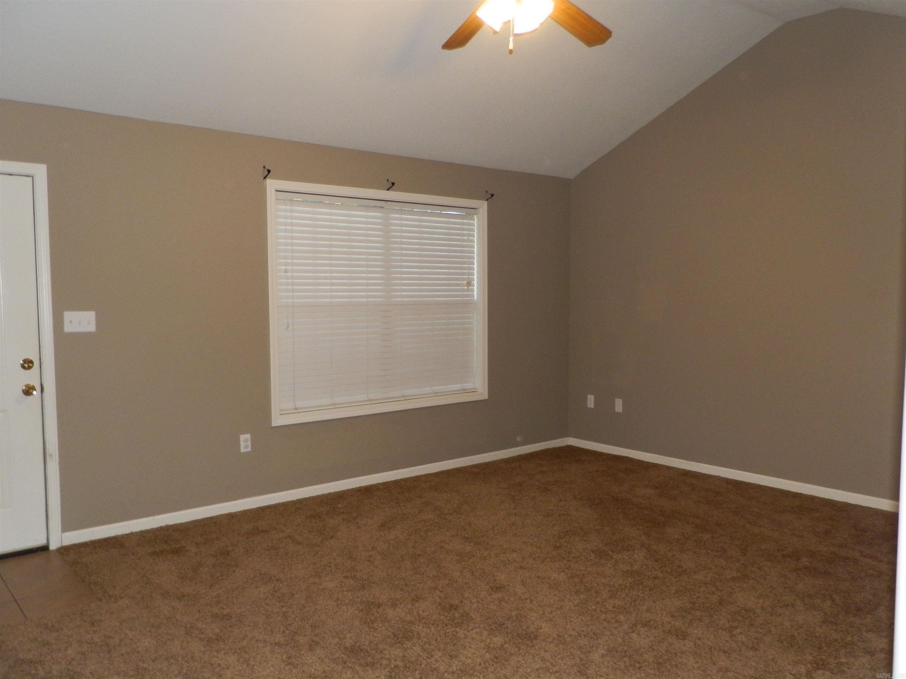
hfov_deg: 63.4
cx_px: 453
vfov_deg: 49.7
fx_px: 733
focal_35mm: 28
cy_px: 340
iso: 200
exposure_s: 1/30
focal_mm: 5
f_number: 3.3
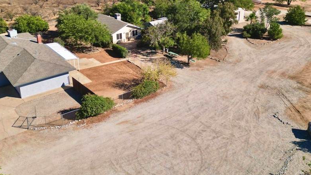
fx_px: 280
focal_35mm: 34
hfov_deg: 58.0
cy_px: 37
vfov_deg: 33.7
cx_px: 166
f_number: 1.7
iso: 100
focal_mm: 6.72
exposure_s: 1/180
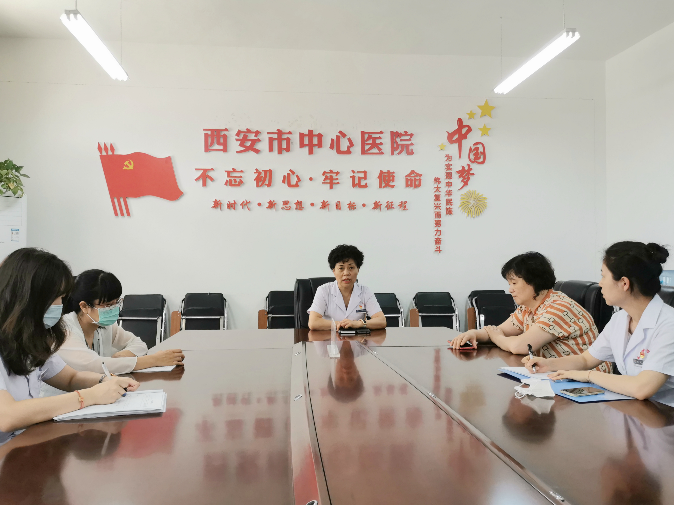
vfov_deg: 51.3
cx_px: 337
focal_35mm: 27
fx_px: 526
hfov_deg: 65.3
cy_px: 252
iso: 160
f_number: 1.8
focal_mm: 5.58
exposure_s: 1/100
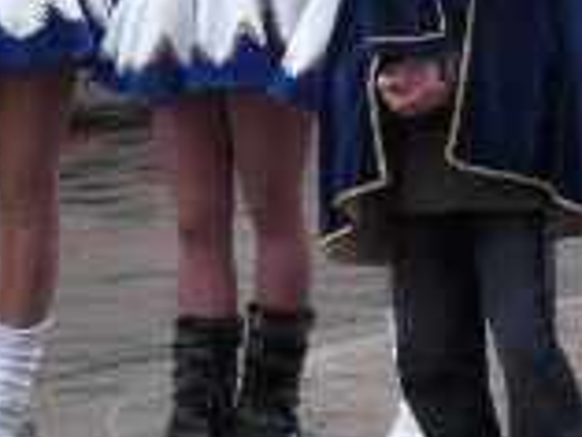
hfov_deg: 5.1
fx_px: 6528
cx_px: 691
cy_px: -215
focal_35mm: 388
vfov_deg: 3.8
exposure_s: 1/200
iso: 400
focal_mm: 18.9
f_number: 5.9
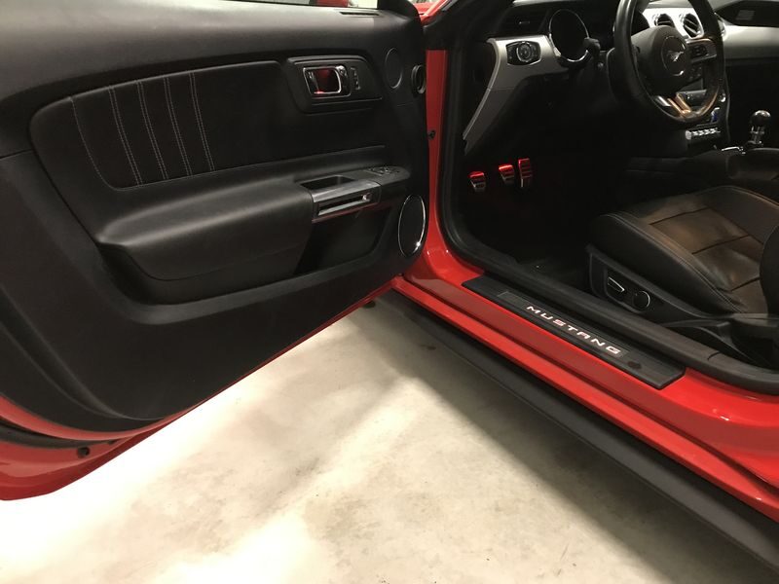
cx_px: 390
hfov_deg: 63.4
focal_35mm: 28
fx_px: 630
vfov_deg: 49.7
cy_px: 292
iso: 100
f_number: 1.8
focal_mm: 3.99
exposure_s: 1/13
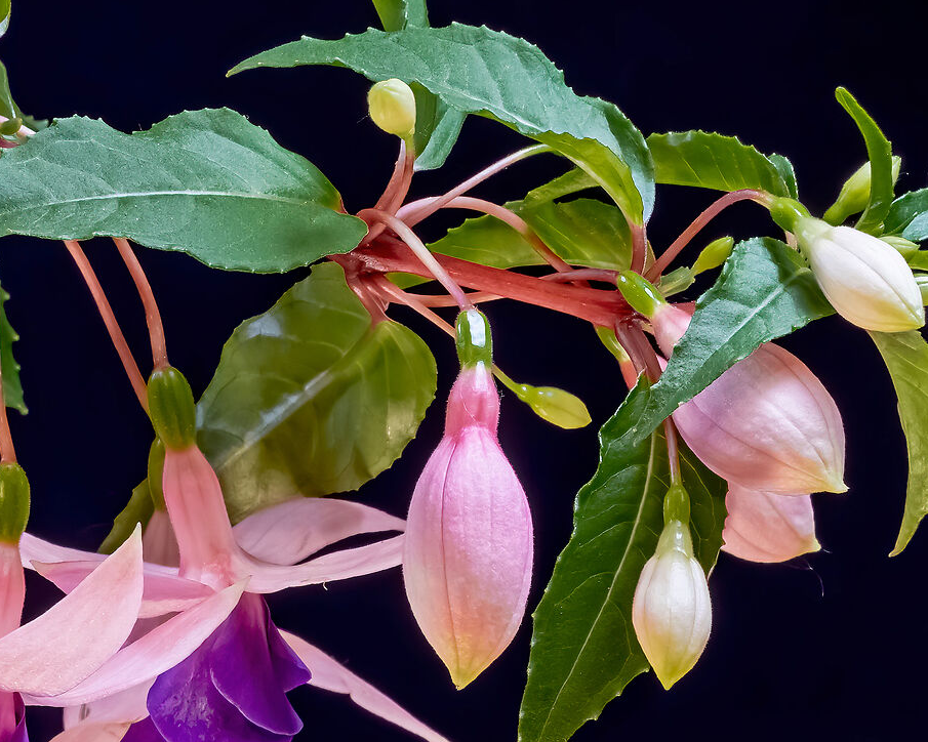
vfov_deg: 4.8
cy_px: 539
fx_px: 8816
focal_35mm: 321
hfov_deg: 6.0
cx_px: 242
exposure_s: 1/15
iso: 250
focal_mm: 86
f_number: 16
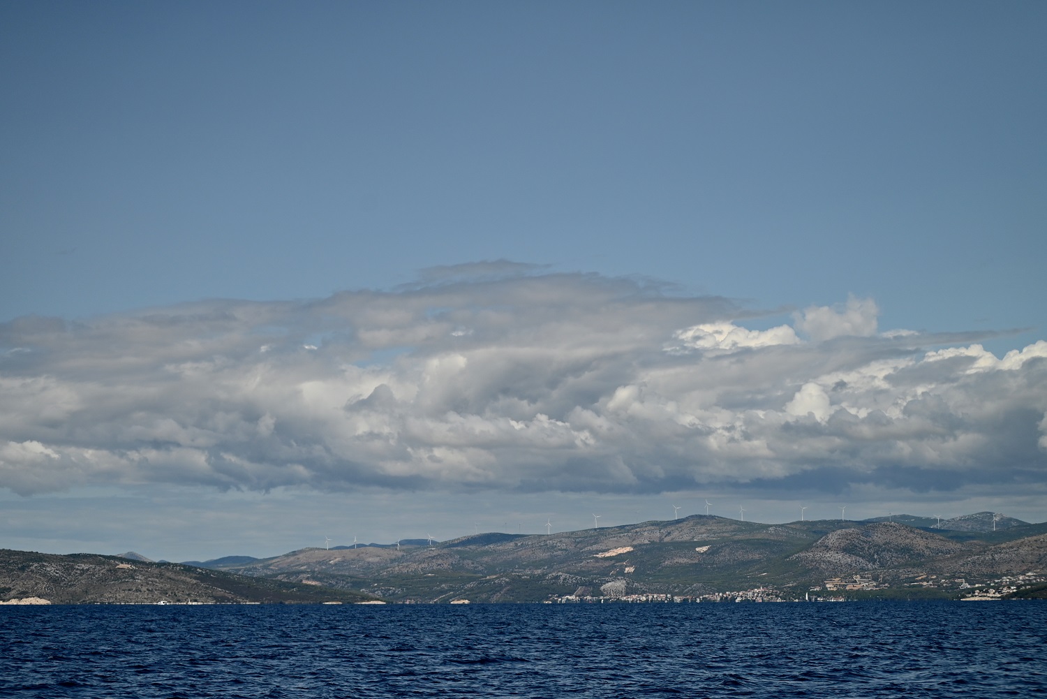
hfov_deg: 28.8
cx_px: 524
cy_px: 350
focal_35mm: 70
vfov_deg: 19.5
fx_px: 2036
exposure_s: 1/8000
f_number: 4.5
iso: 250
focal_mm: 70
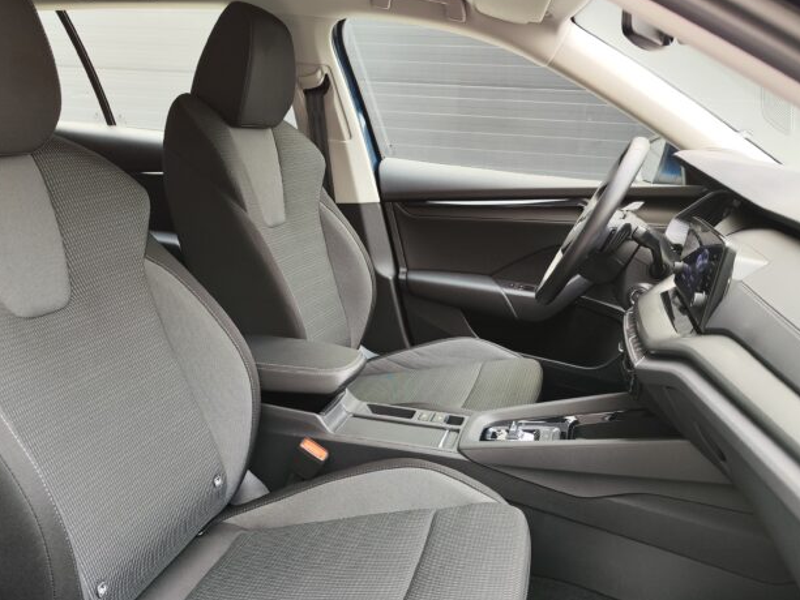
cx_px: 408
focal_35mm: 30
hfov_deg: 59.9
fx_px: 693
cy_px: 312
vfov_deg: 46.8
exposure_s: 1/100
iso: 187
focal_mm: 7.01
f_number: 1.69
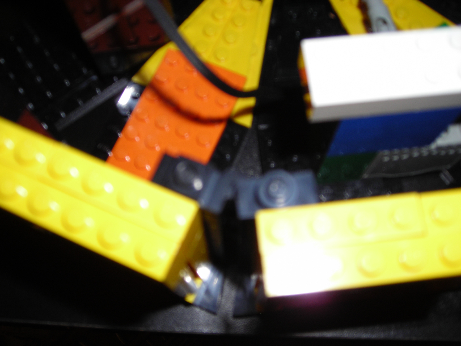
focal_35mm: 38
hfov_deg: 49.0
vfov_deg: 37.7
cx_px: 230
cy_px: 173
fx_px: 506
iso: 50
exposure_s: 1/60.1
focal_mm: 6.3
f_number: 3.2
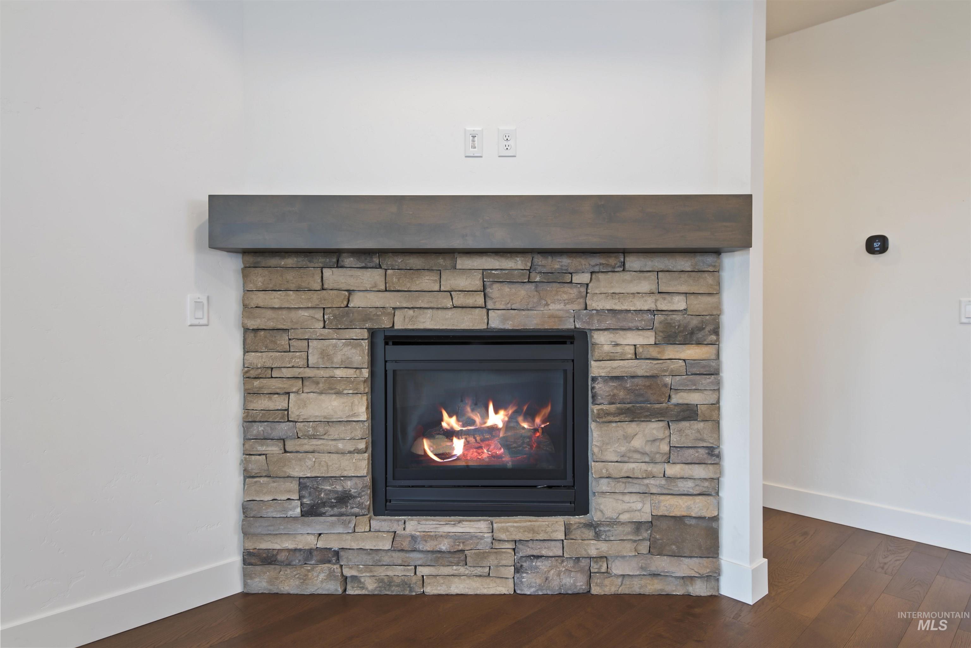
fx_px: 594
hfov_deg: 78.6
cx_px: 486
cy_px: 324
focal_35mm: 22
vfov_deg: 57.3
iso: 320
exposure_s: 1/4
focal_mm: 22
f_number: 6.3
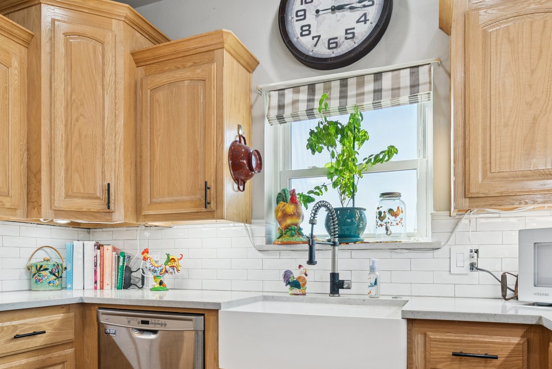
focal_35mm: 26
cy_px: 272
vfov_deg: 47.9
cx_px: 276
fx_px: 399
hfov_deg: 69.4
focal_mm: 16
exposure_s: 1/30
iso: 200
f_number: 7.1
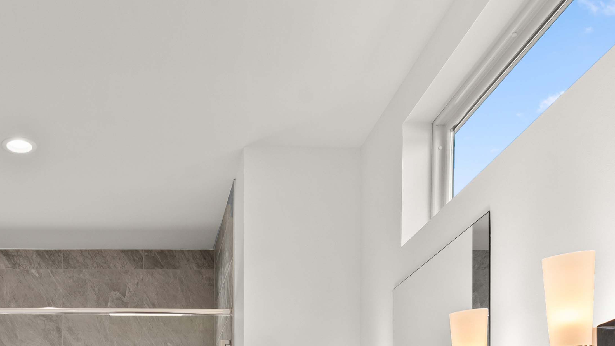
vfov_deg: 23.6
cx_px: 135
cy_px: 478
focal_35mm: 43
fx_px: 701
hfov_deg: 45.3
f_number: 8
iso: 200
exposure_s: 1/6
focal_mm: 15
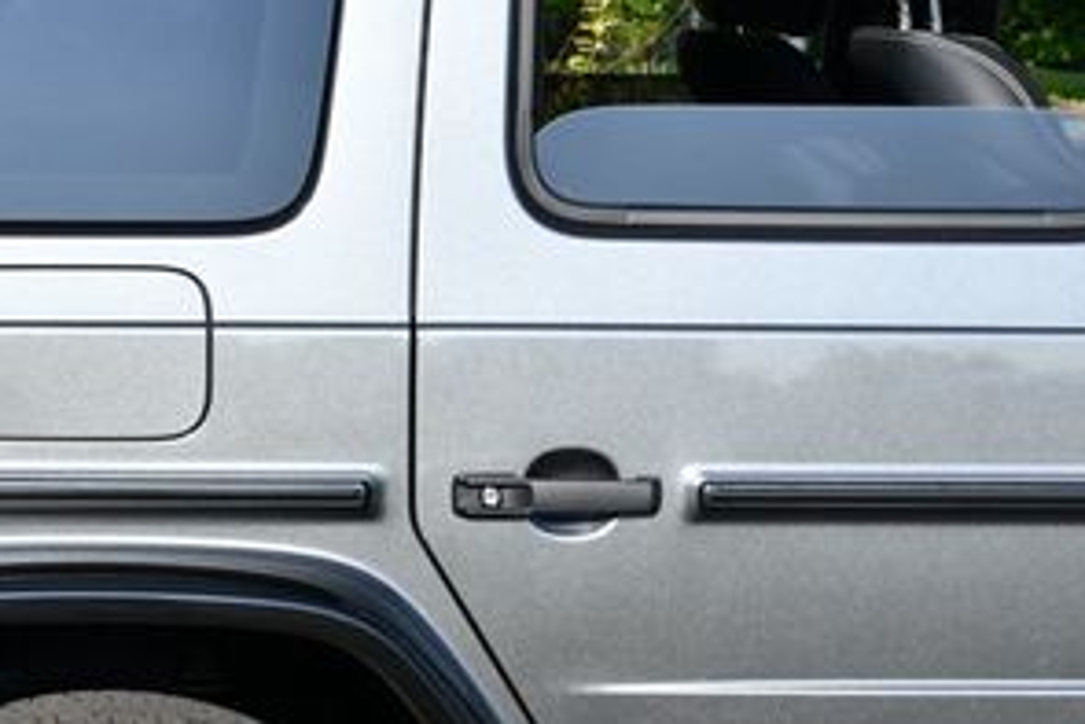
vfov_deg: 10.8
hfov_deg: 16.2
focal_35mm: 126
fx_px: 3799
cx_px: 235
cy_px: 750
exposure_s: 1/250
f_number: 8
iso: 160
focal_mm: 29
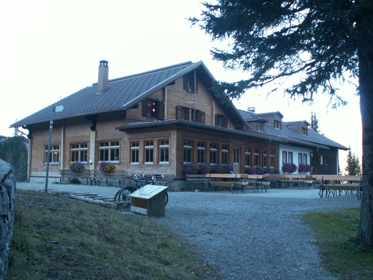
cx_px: 186
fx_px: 377
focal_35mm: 35
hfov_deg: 52.6
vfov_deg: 40.7
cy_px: 140
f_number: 2.8
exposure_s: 1/40
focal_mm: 5.86
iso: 50
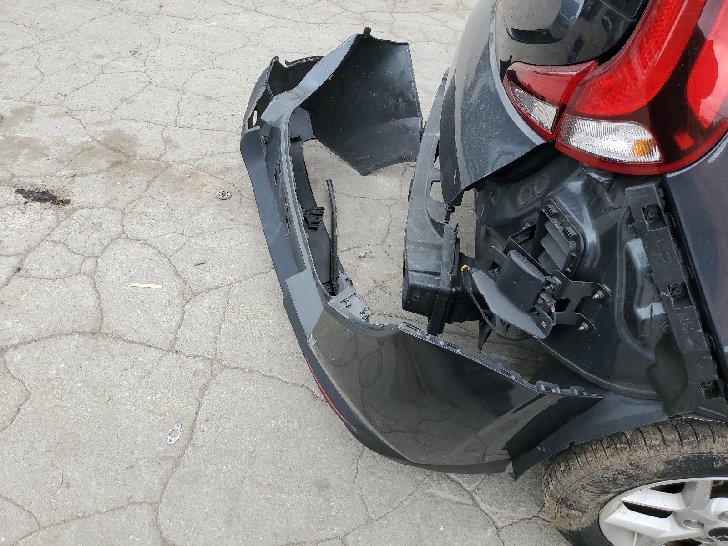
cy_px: 273
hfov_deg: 67.3
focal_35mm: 26
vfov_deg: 53.1
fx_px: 547
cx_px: 364
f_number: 1.5
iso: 50
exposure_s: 1/556
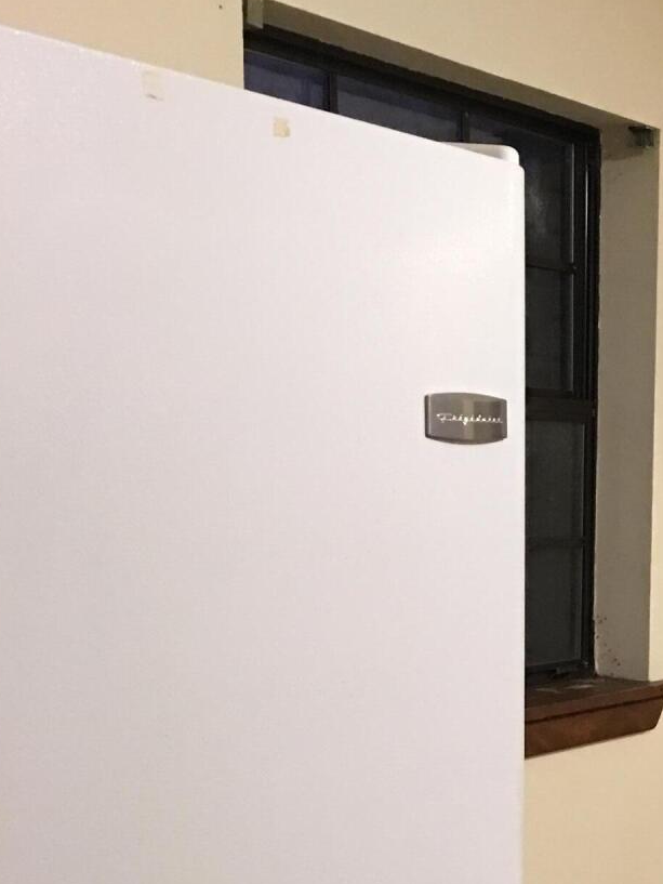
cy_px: 691
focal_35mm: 71
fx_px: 1813
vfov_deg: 26.9
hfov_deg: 19.5
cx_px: 795
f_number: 2.2
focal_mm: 4.15
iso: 80
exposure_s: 1/15
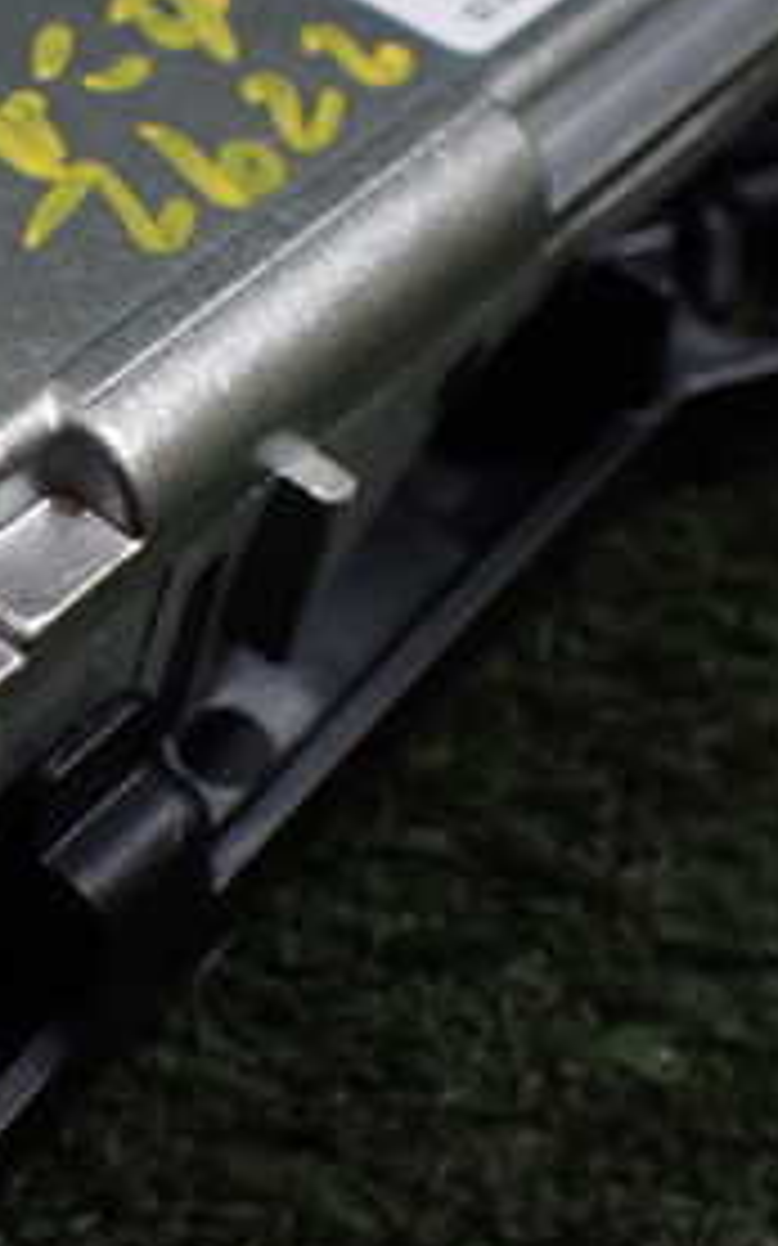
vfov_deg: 29.7
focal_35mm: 69
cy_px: 486
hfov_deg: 18.2
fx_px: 2342
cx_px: -76
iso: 400
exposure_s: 1/125
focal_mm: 5.4
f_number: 2.3
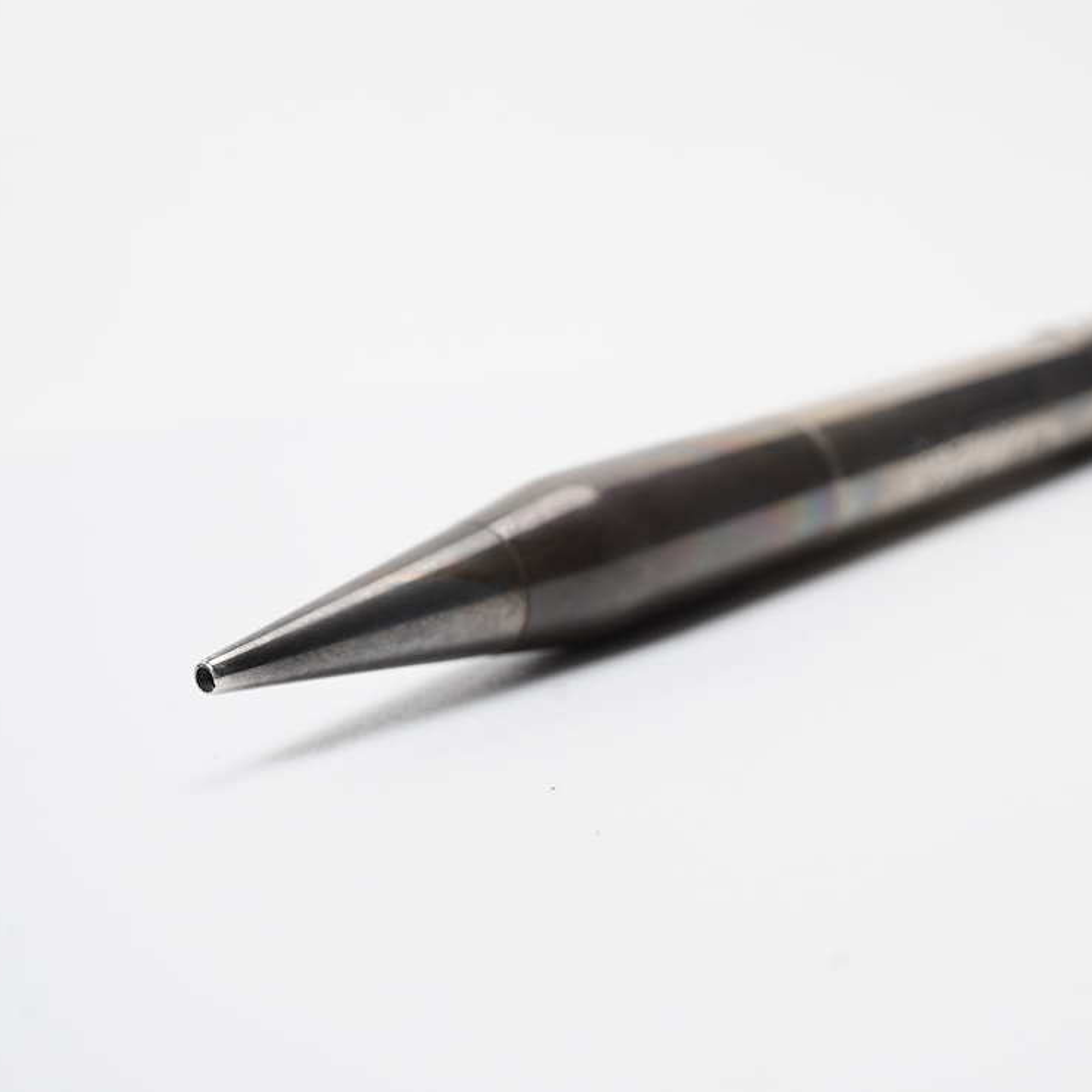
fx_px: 2070
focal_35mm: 58
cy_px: 546
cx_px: 782
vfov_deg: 29.6
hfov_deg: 29.2
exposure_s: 1/100
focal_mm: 30
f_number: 18
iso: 400
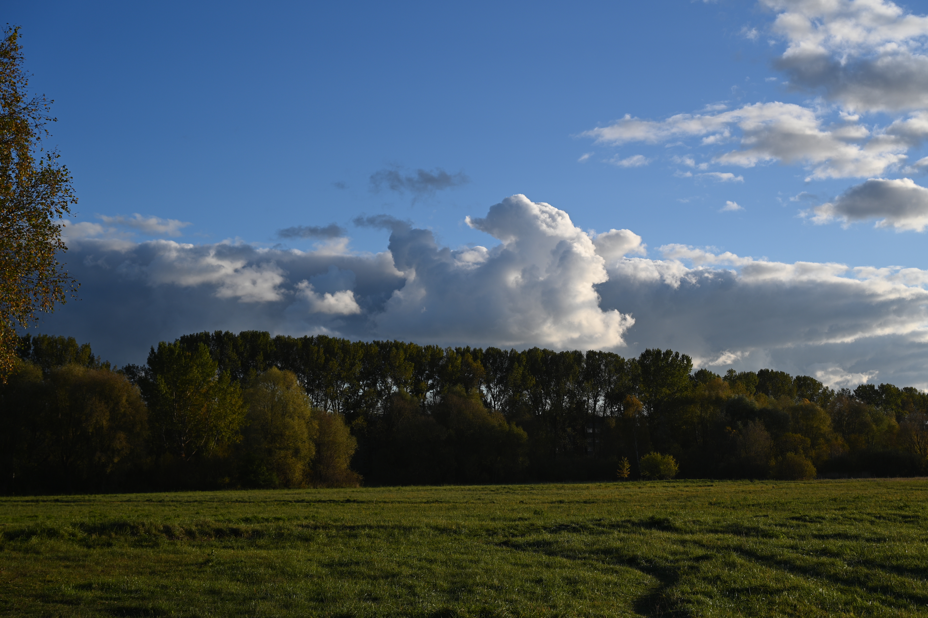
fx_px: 1340
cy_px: 309
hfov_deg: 38.2
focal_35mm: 52
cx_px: 464
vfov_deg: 26.0
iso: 100
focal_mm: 52
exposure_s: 1/1250
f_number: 4
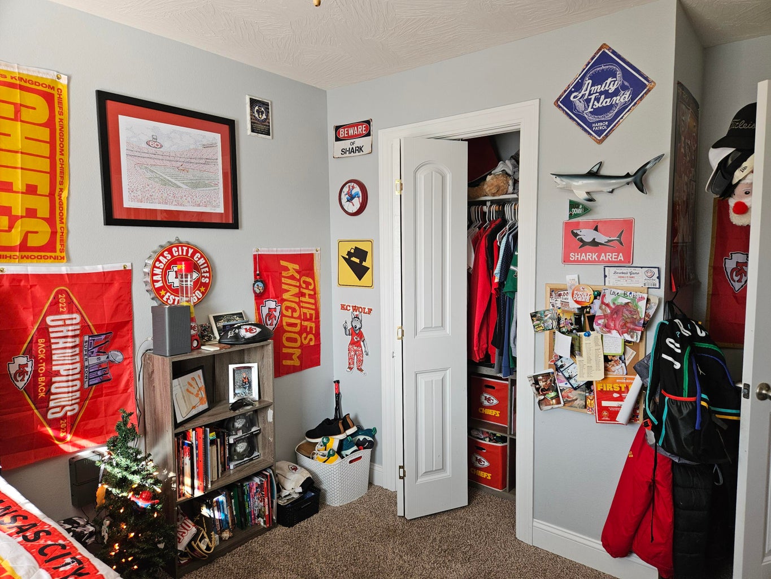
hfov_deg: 73.9
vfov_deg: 58.9
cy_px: 290
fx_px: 512
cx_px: 386
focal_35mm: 23
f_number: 1.8
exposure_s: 1/120
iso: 100
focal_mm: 5.4
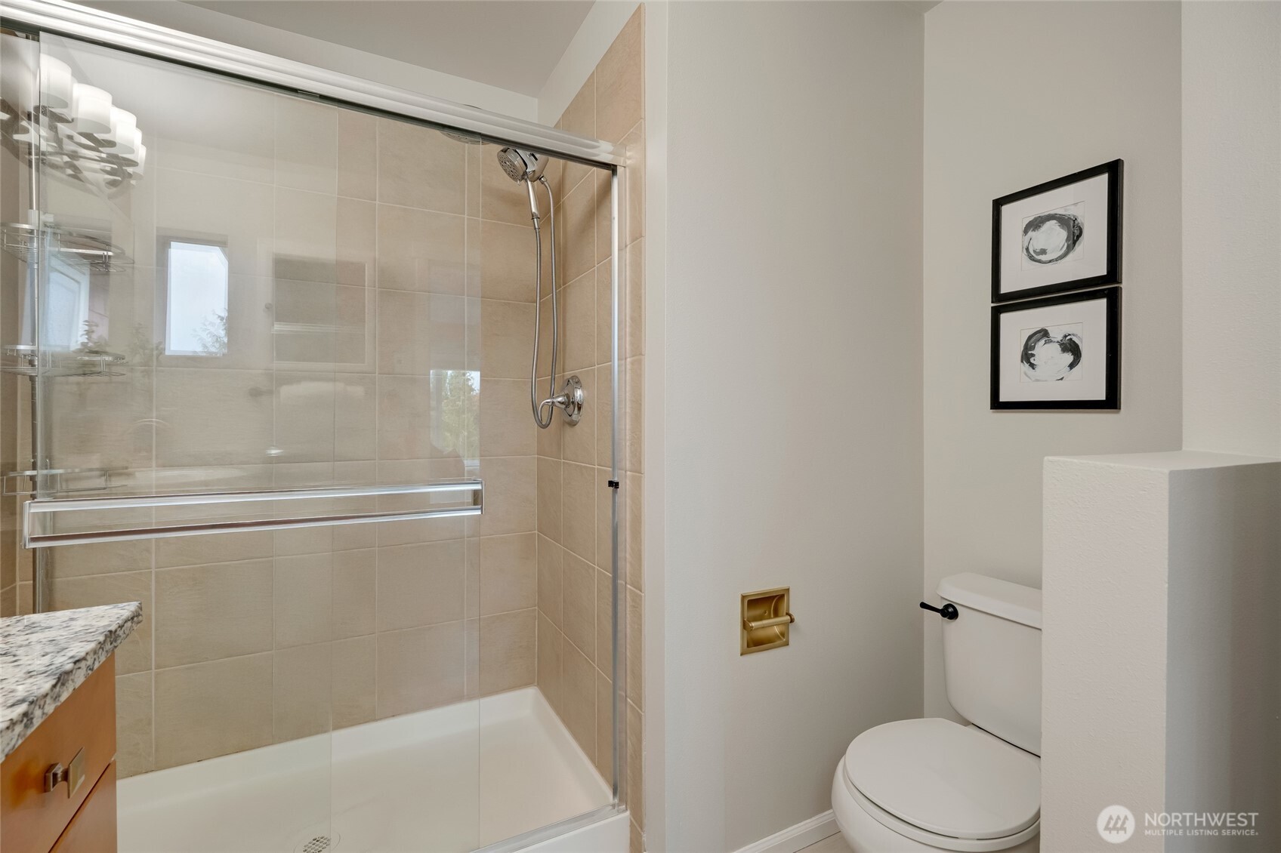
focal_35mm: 16
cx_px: 640
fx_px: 587
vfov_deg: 72.0
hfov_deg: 95.0
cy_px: 426
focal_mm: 16.5
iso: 400
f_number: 9
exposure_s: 1/160
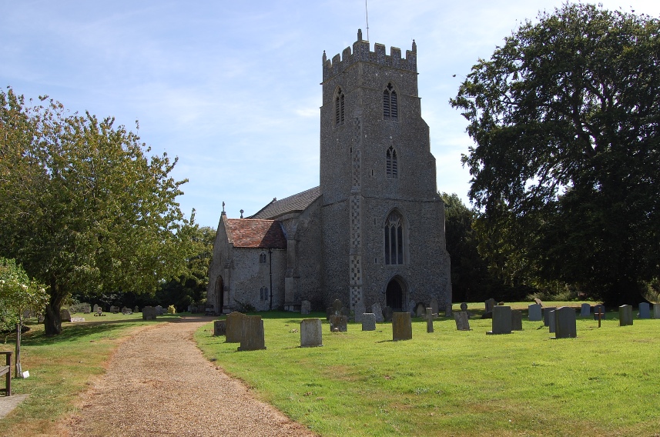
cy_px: 218
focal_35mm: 30
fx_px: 549
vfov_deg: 43.4
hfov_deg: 62.0
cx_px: 330
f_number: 8
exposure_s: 1/250
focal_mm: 20
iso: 200
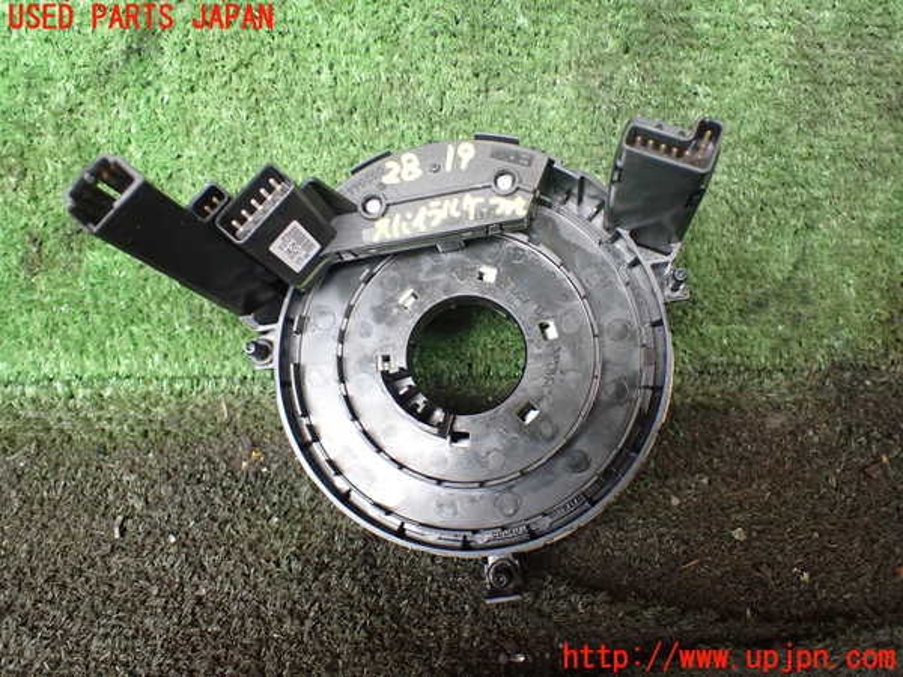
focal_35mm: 30
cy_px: 338
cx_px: 452
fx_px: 783
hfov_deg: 60.0
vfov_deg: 46.8
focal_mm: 5.4
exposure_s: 1/125
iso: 640
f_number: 2.3
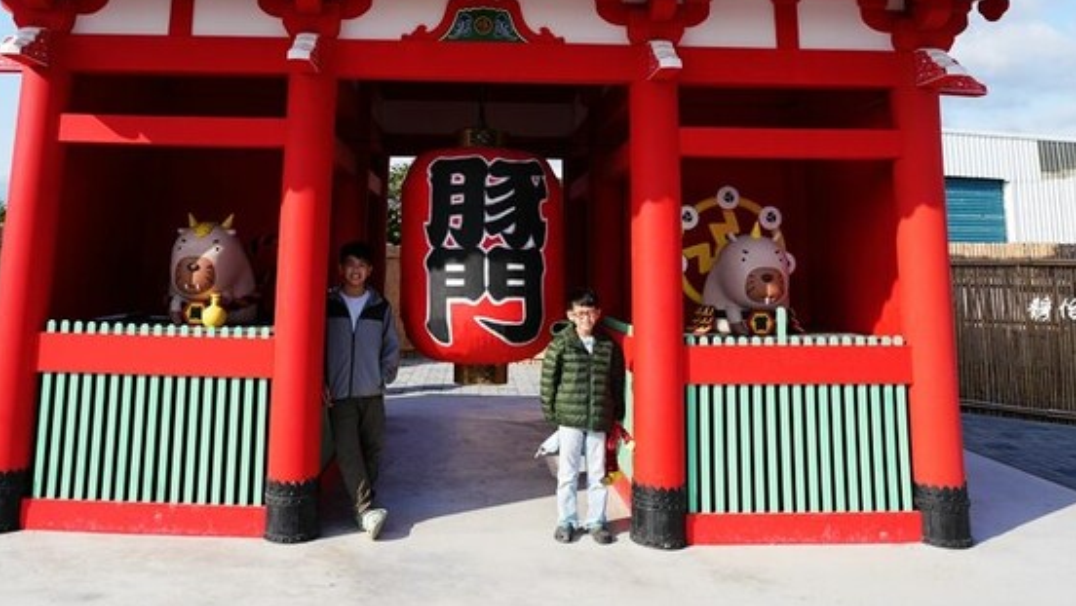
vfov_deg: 38.7
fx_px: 828
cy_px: 119
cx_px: 481
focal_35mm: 29
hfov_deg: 65.9
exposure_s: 1/320
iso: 160
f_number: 8
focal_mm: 18
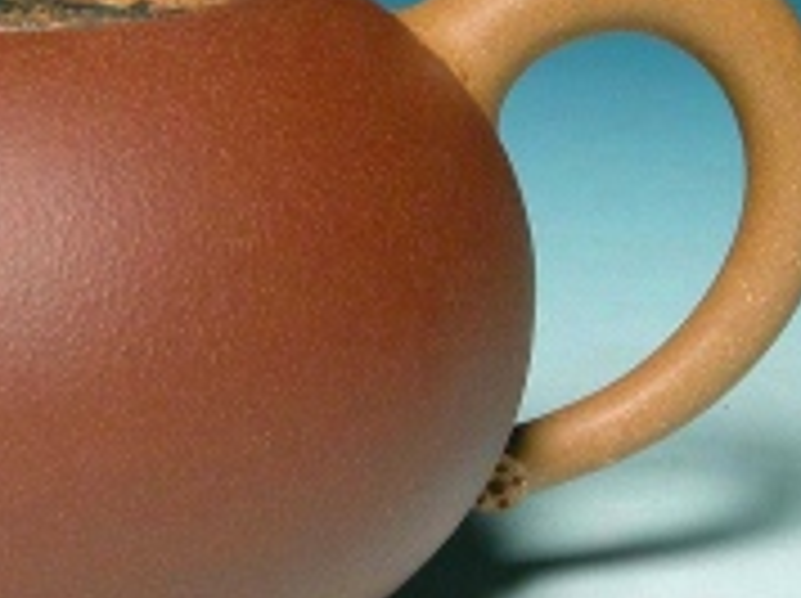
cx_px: -14
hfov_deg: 9.5
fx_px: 4783
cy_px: 166
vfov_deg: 7.2
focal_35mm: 207
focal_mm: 23.7
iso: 215
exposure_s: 1/4.1
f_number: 8
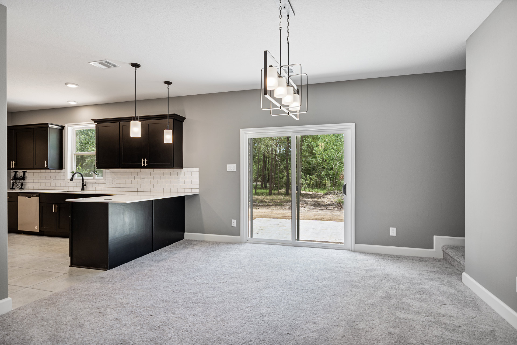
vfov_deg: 67.4
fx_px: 258
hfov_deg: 90.0
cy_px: 172
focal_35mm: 18
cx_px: 258
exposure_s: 1/30
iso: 125
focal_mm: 12
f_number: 2.8
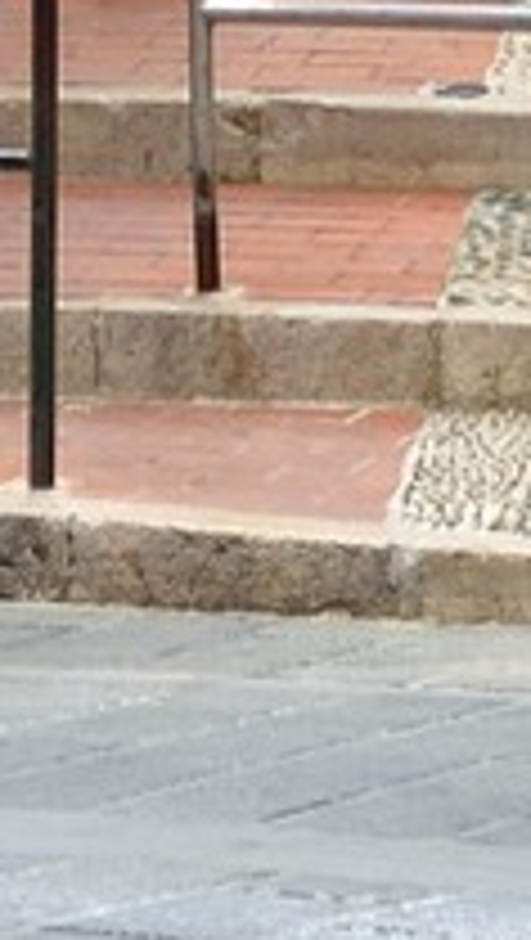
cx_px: -202
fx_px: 8786
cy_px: -1952
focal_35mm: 352
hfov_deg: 3.5
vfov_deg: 5.7
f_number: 5
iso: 400
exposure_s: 1/200
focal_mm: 44
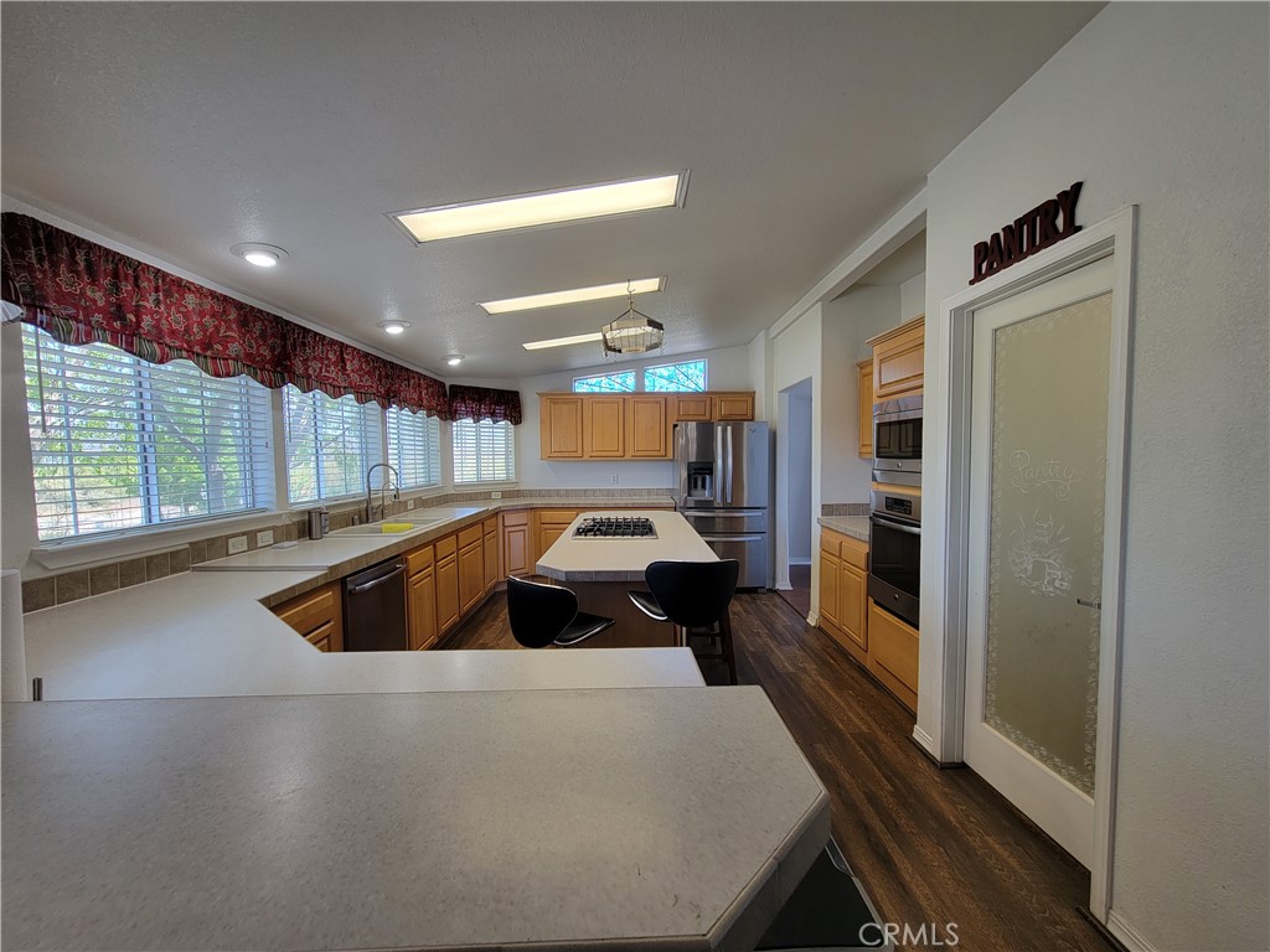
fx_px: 477
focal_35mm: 13
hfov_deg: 106.2
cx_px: 635
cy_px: 476
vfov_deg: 89.9
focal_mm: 2.2
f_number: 2.2
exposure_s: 1/60
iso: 80
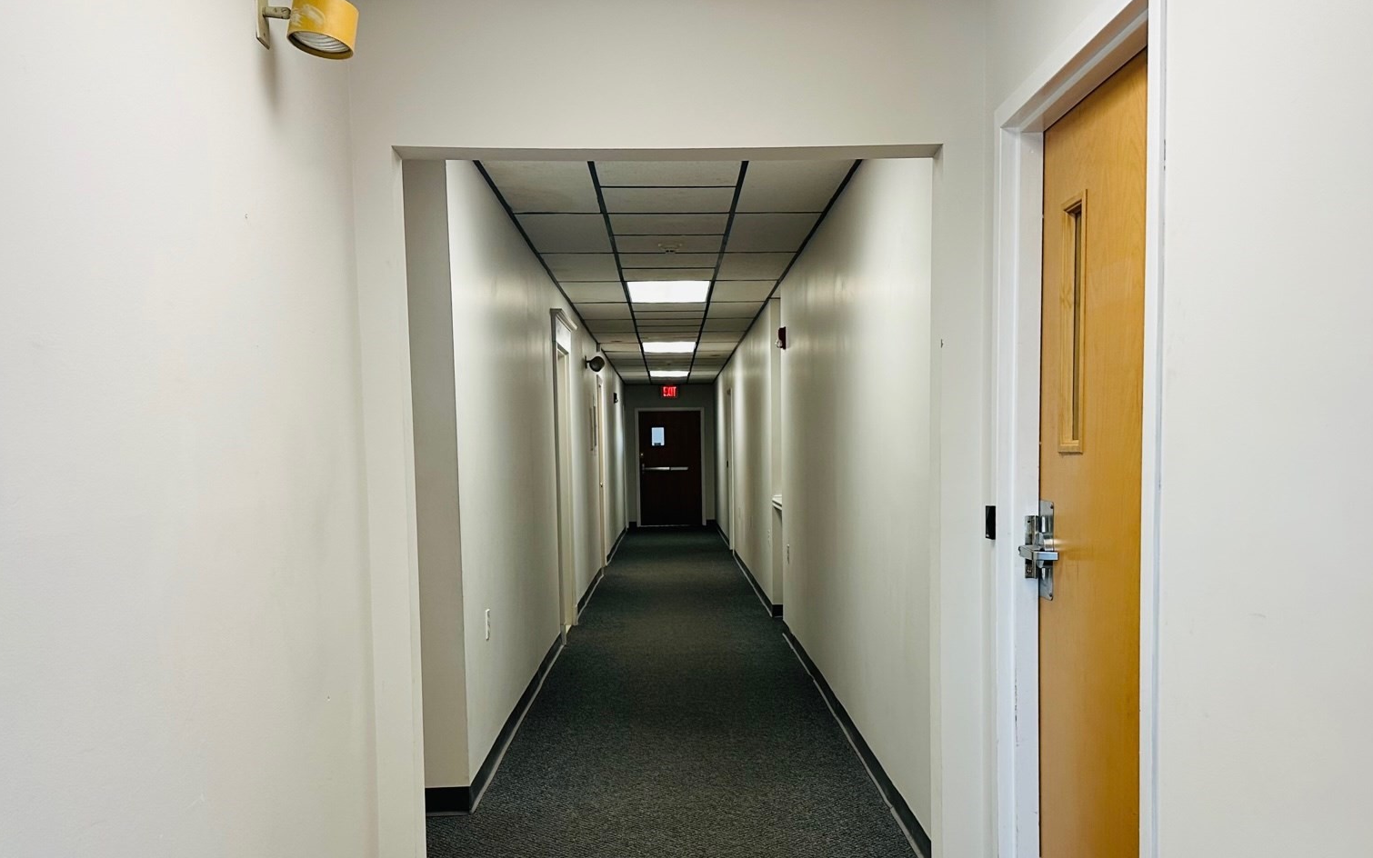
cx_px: 722
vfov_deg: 39.0
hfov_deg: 59.6
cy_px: 560
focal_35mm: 32
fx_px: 1197
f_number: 1.78
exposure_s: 1/120
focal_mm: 6.86
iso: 125
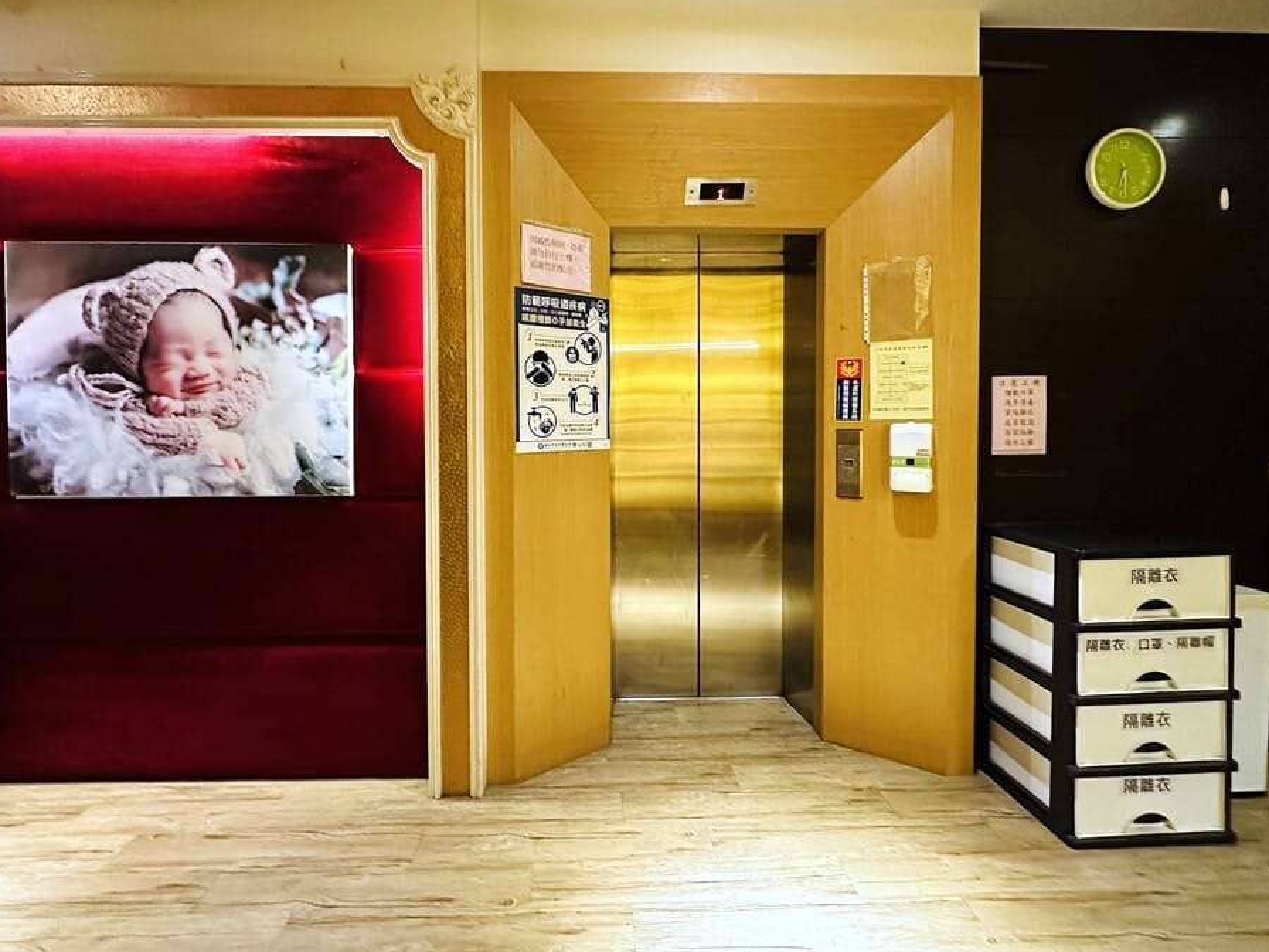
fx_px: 587
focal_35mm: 16
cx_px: 599
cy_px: 434
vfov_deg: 77.9
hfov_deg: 94.4
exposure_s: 1/60
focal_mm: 2.22
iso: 800
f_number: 2.2
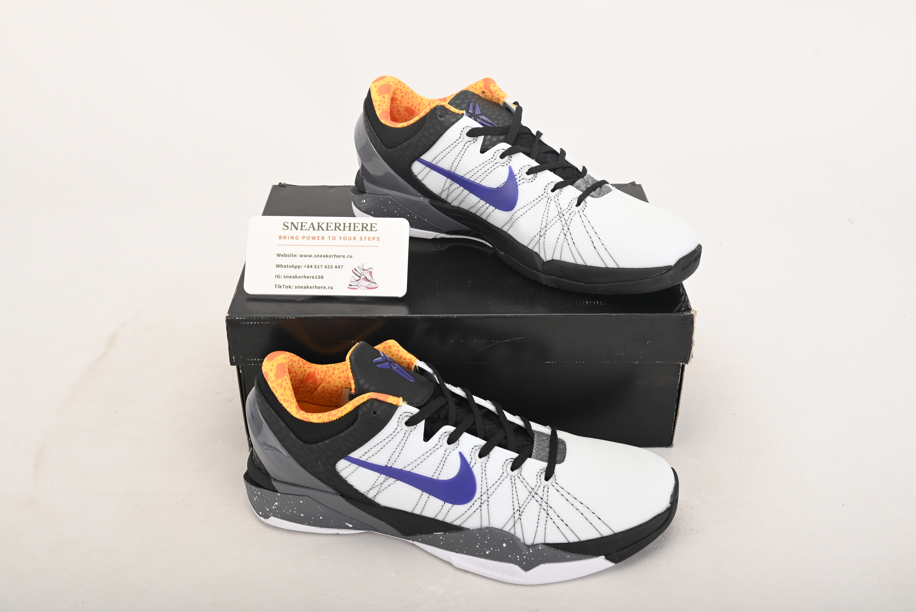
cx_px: 458
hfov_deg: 48.4
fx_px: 1018
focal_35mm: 40
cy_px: 306
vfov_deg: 33.4
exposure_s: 1/200
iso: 100
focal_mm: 40
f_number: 11
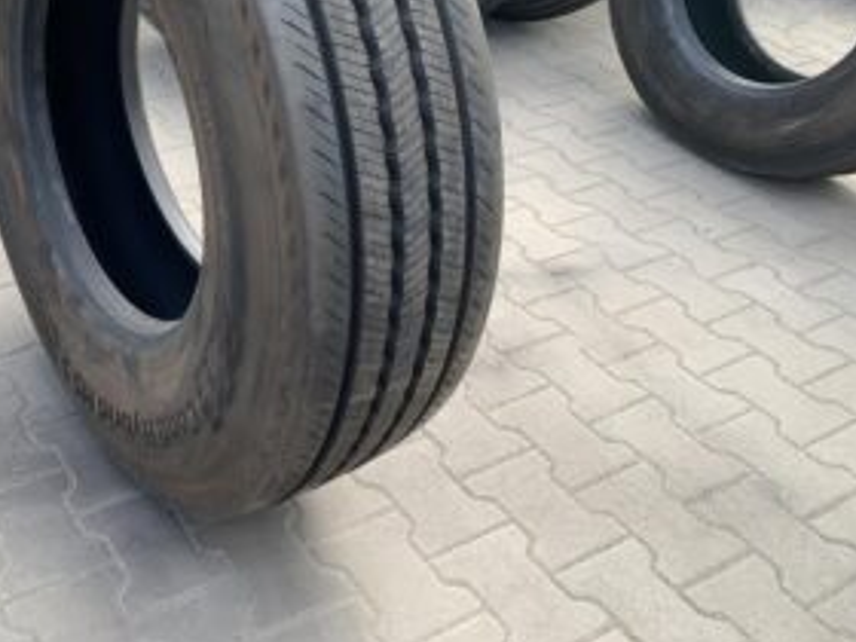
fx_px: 989
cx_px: 205
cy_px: 176
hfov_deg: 45.1
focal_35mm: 40
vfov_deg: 35.3
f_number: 1.8
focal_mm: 4.25
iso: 25
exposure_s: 1/205
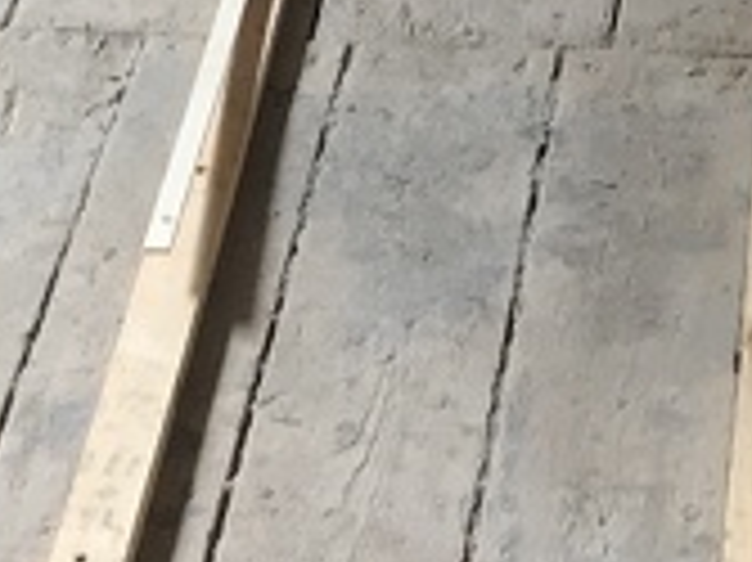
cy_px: 566
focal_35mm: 169
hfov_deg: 11.7
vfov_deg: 8.7
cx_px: 473
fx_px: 3669
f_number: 1.8
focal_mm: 3.99
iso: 32
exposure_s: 1/50
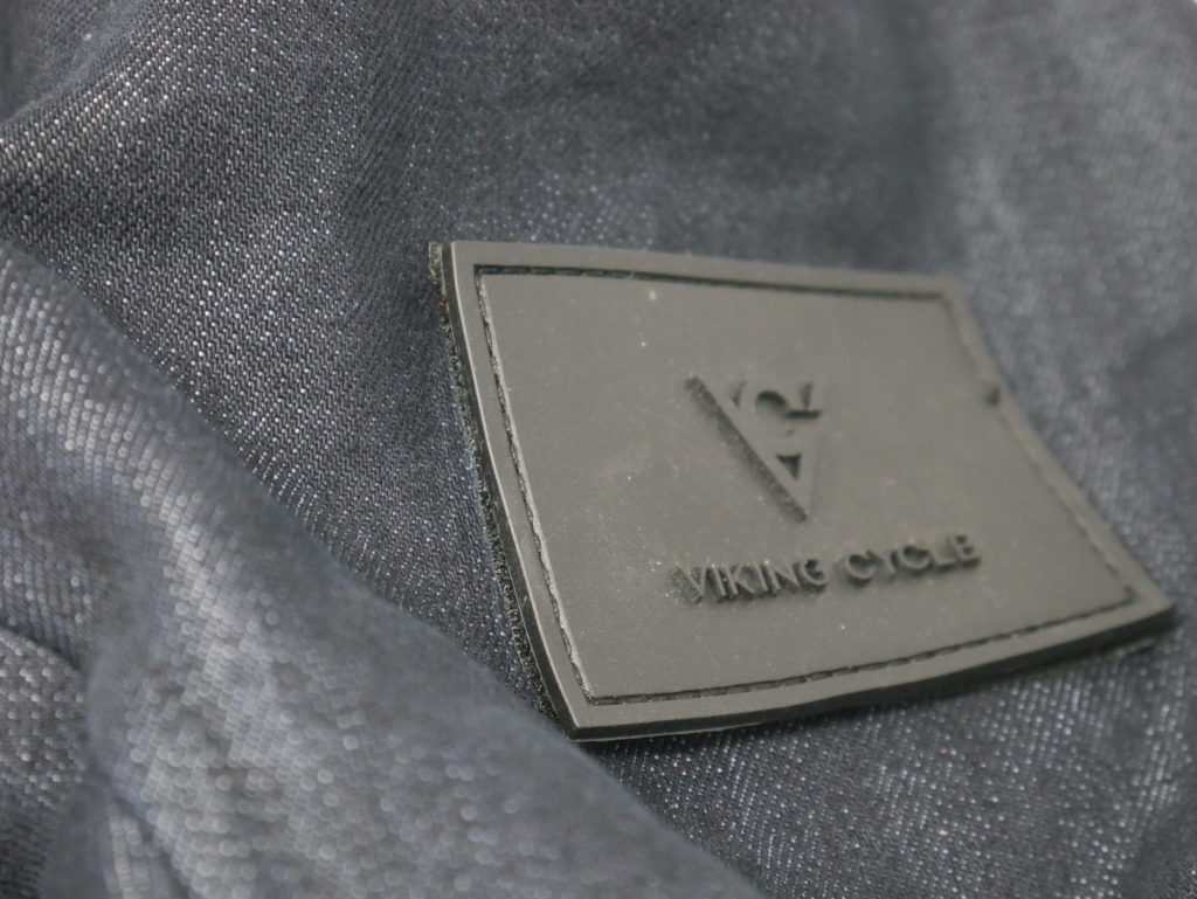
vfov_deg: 18.4
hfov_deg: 24.4
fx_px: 2768
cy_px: 450
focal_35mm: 80
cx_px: 598
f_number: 5.6
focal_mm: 40
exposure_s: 1/100
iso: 3200
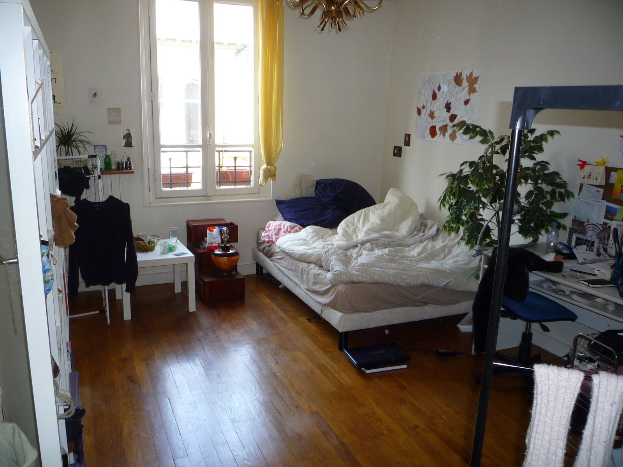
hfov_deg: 60.0
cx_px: 312
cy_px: 234
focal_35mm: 30
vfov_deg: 46.8
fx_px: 540
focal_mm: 5.2
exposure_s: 1/30
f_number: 3.3
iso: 160
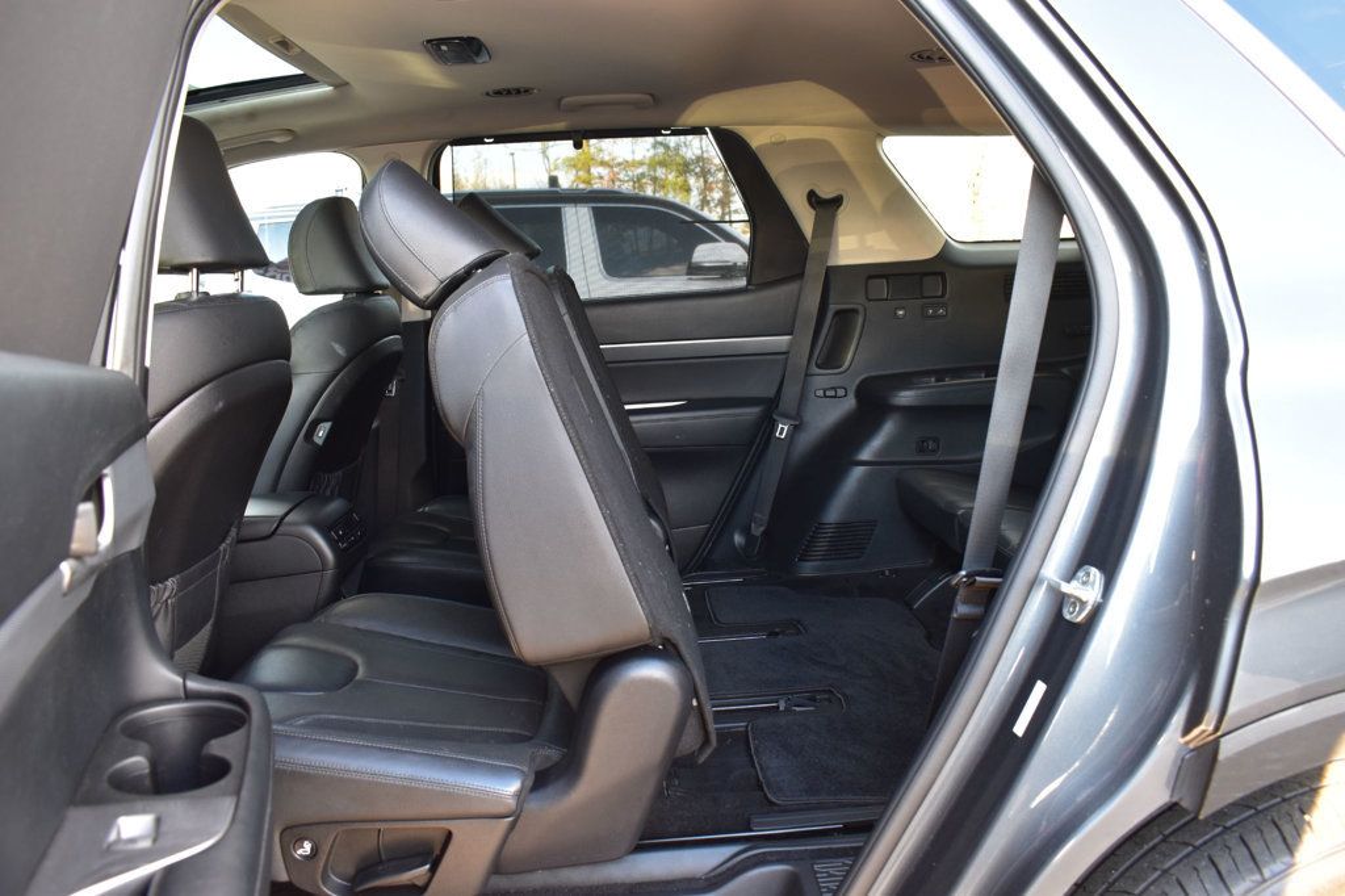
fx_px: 1008
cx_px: 672
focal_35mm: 27
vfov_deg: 47.9
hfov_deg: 67.4
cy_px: 448
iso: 400
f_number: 6.3
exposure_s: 1/20
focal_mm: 18
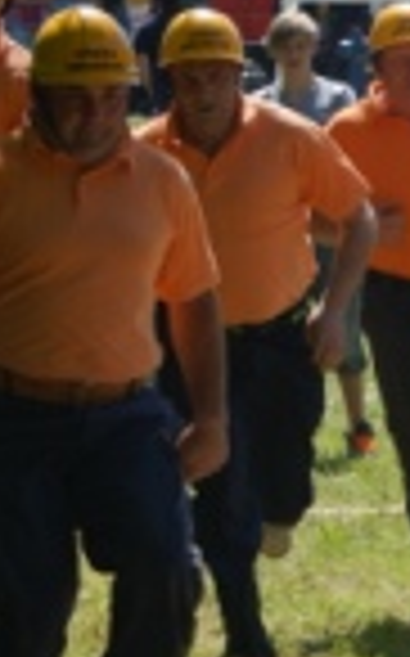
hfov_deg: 4.6
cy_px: 220
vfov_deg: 7.5
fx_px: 5034
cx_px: 838
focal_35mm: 281
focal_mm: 60
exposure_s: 1/320
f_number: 6.3
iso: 100
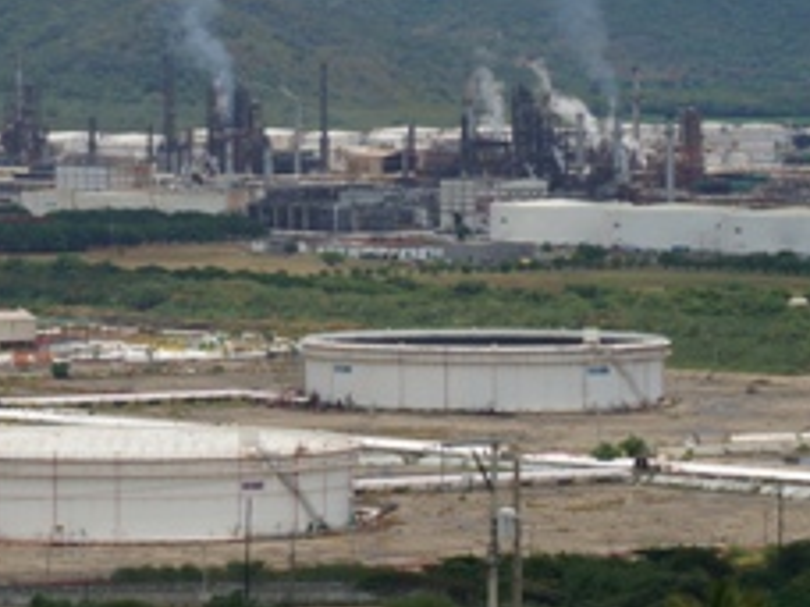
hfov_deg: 6.3
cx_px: 171
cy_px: 85
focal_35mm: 312
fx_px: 7301
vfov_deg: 4.8
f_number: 11
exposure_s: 1/250
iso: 100
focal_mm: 110
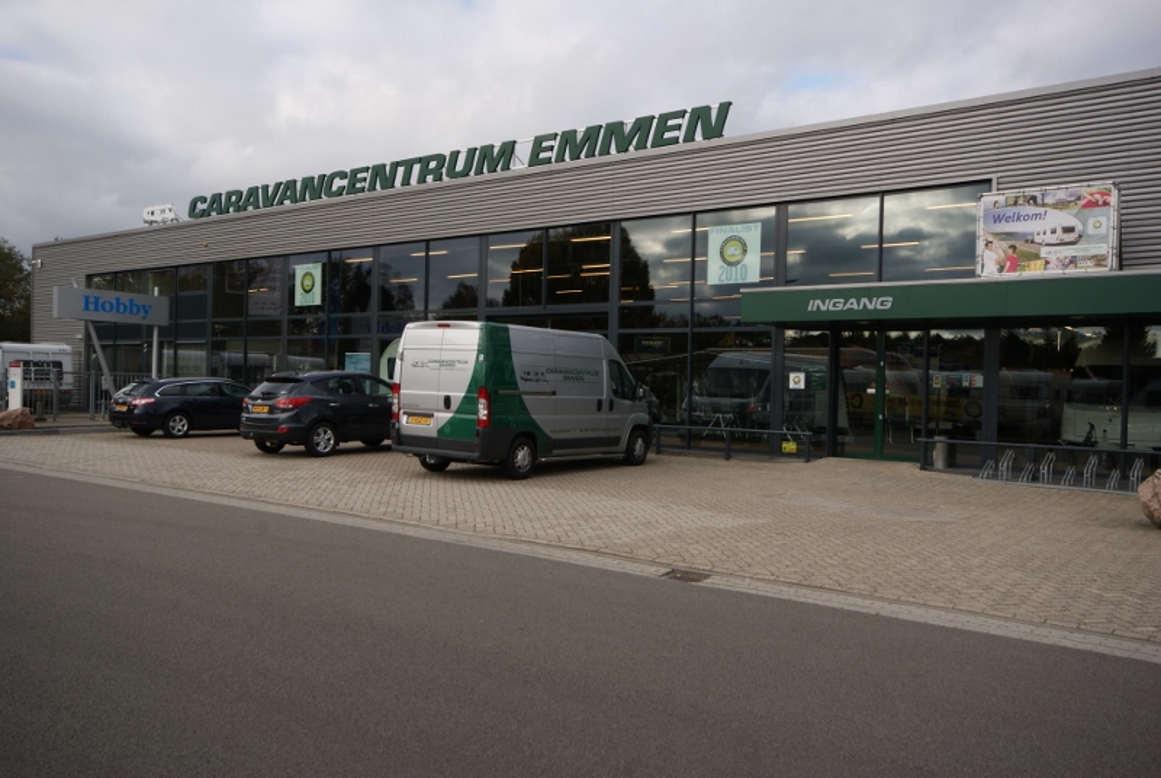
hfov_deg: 61.9
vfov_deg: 43.7
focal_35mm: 30
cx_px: 580
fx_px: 969
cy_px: 389
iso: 200
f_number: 10
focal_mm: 20
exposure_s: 1/160
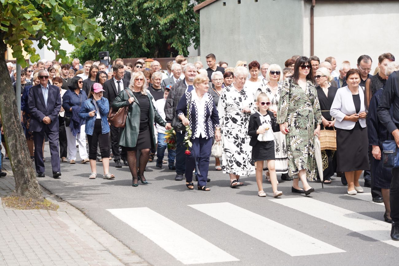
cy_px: 133
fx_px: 1164
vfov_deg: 13.0
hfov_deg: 19.5
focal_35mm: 105
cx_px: 200
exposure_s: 1/200
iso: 100
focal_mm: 105
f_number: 5.6
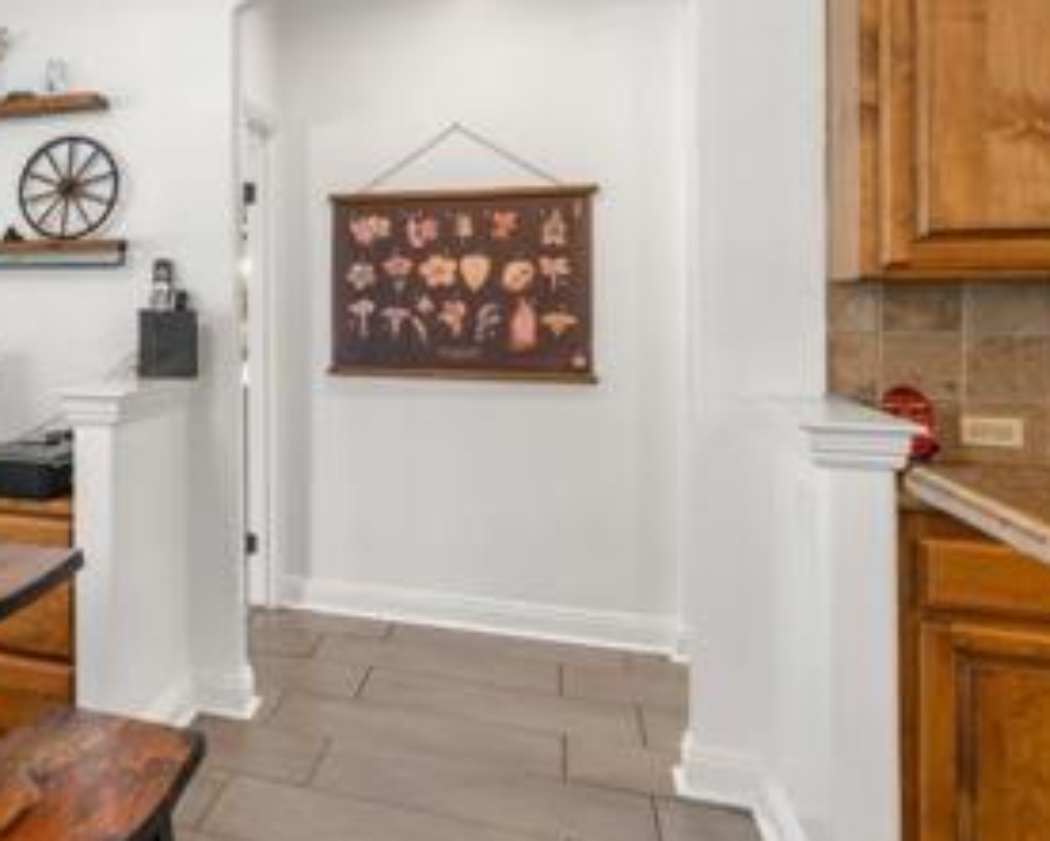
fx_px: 1150
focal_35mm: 37
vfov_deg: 39.7
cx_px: -114
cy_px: 291
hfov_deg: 39.7
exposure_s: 1/6
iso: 80
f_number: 8
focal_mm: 17
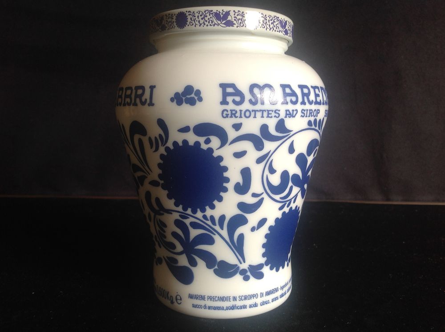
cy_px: 166
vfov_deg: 40.6
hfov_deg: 52.7
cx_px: 222
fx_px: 449
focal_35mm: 35
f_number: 2.4
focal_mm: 4.28
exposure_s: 1/60
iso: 64
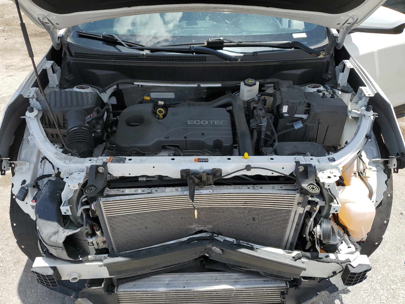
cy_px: 152
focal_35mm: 26
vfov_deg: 53.1
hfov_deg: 67.3
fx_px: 304
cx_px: 202
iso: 50
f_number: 1.5
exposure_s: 1/2000
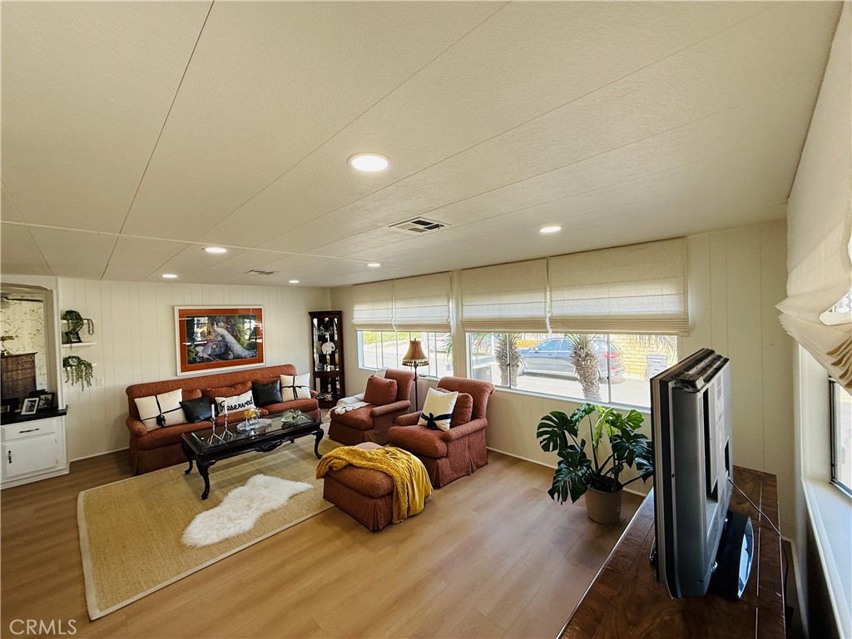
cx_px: 426
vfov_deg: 85.7
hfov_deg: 102.1
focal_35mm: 14
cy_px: 320
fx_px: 345
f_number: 2.2
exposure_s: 1/99
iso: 64
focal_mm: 2.22
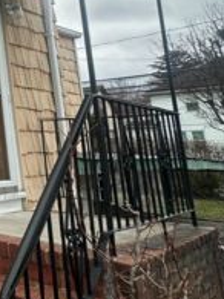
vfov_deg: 40.2
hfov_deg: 19.6
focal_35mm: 46
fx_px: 397
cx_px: -212
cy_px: 77
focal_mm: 2.22
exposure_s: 1/485
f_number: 2.2
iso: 40
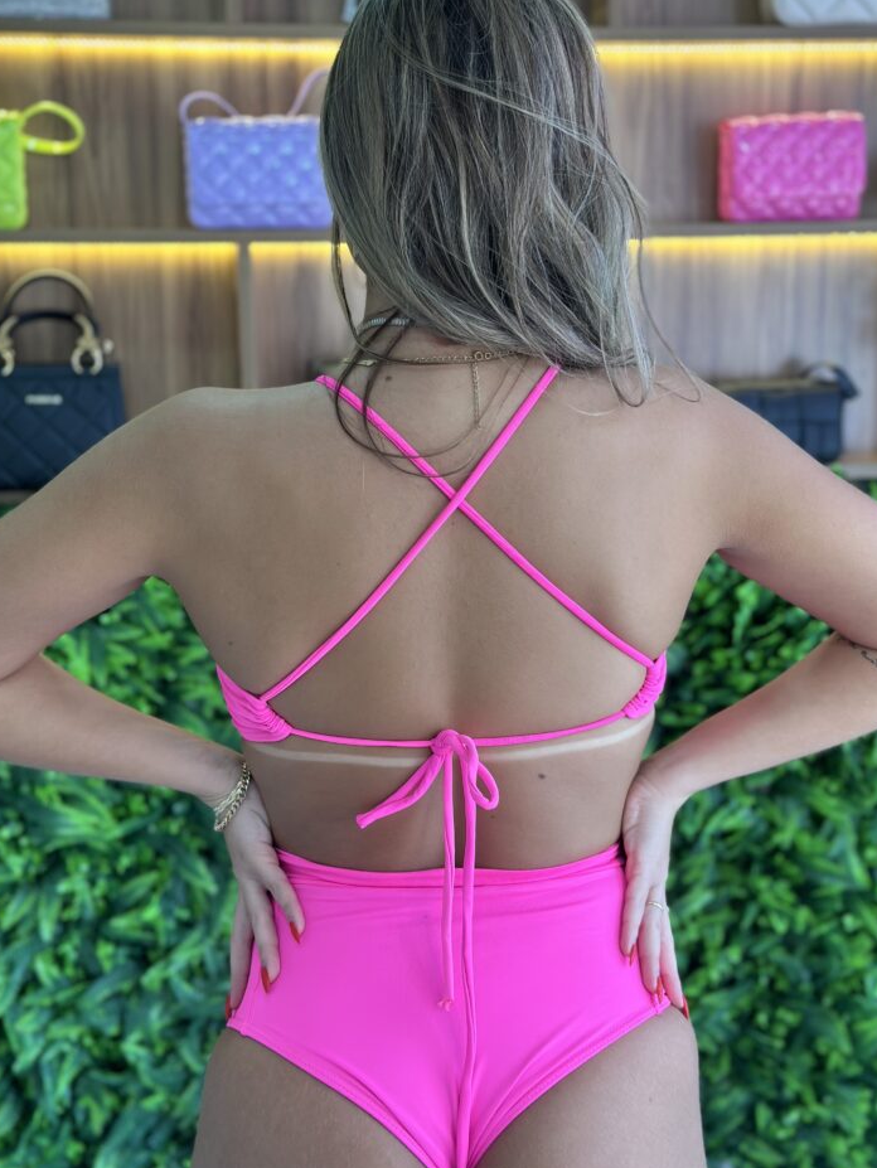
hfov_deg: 27.5
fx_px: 1789
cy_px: 539
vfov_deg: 36.1
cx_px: 467
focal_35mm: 53
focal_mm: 6.86
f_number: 1.78
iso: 100
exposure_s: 1/170
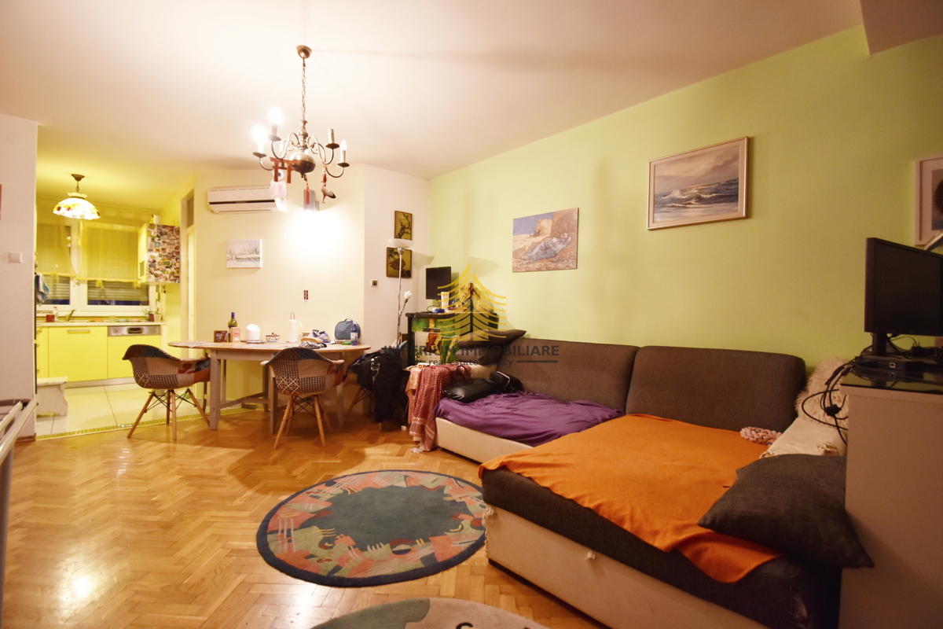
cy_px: 314
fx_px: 393
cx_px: 472
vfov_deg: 77.3
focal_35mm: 15
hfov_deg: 100.4
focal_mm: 10
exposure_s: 1/15
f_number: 4.5
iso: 450
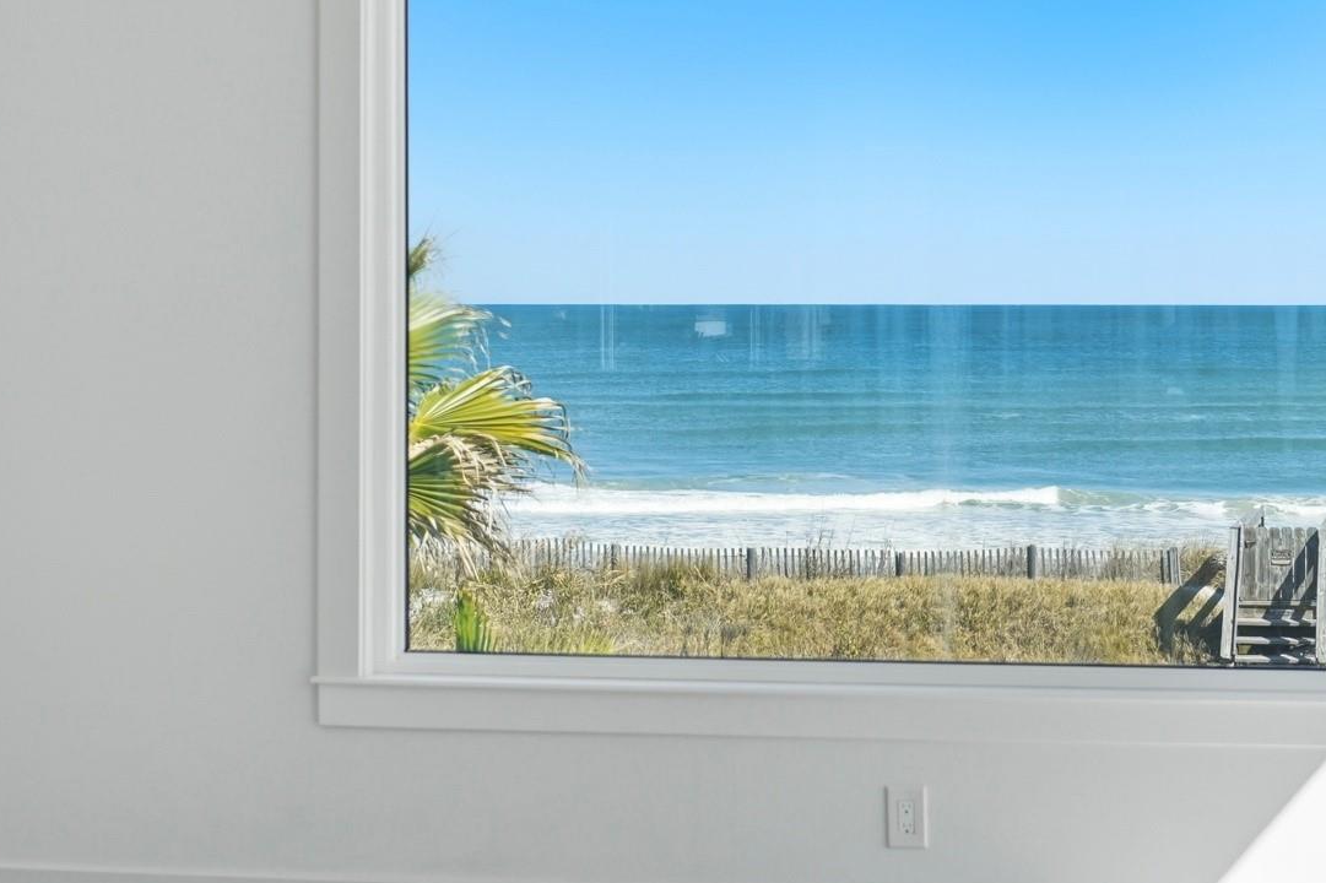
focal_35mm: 77
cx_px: 943
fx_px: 2835
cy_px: 280
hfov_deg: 26.1
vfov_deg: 17.7
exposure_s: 1/8000
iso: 800
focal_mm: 35
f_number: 4
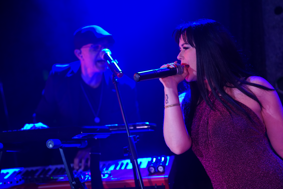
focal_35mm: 50
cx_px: 142
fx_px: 393
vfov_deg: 27.0
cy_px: 94
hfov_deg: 39.6
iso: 2000
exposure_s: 1/160
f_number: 2
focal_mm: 50
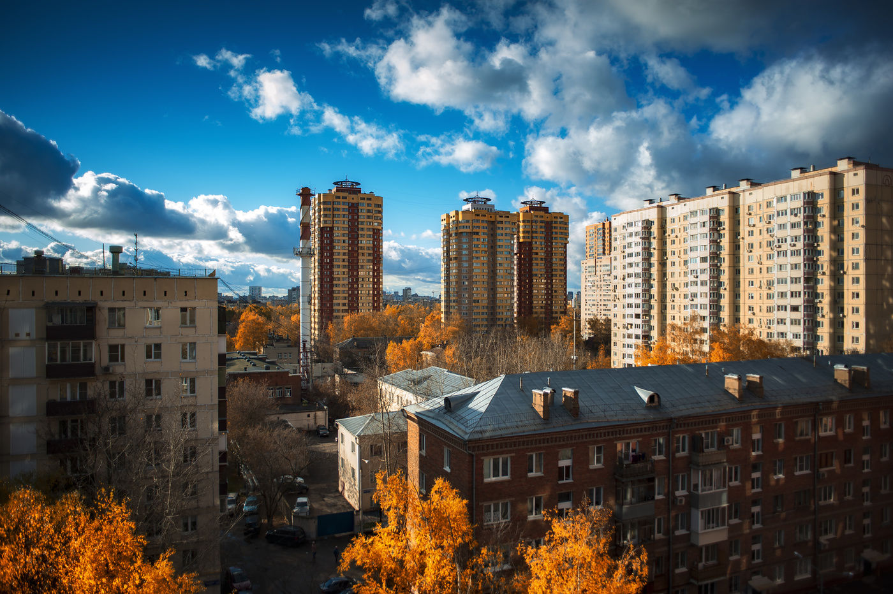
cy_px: 297
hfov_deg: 73.8
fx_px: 595
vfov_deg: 53.1
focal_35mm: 24
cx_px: 446
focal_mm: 24
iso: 100
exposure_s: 1/1250
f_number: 2.8
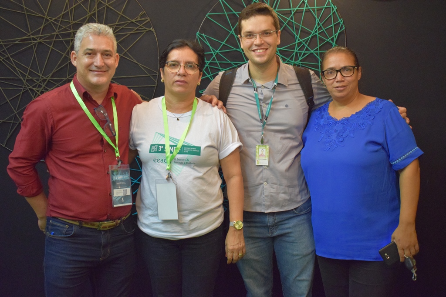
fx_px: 595
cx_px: 223
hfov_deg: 41.1
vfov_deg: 28.1
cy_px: 148
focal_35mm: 48
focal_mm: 32
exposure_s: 1/60
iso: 2200
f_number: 4.5
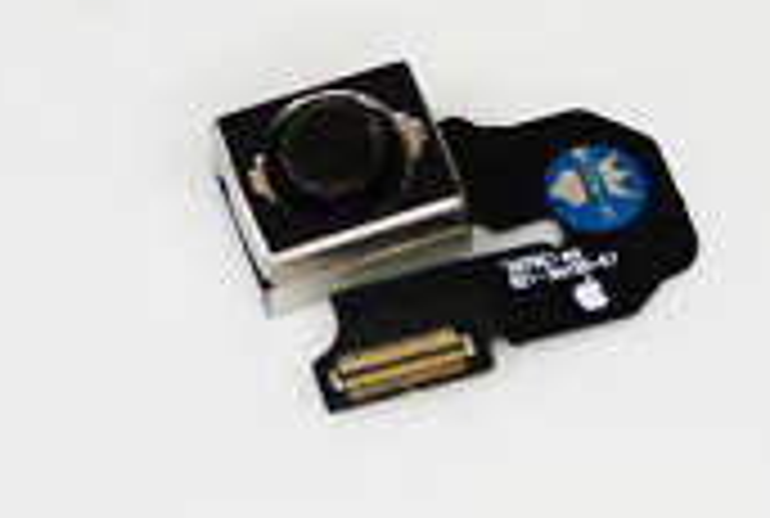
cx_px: 484
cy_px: 187
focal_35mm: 305
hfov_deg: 6.7
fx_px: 6541
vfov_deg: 4.5
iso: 1600
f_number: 5.6
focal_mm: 60
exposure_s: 1/160
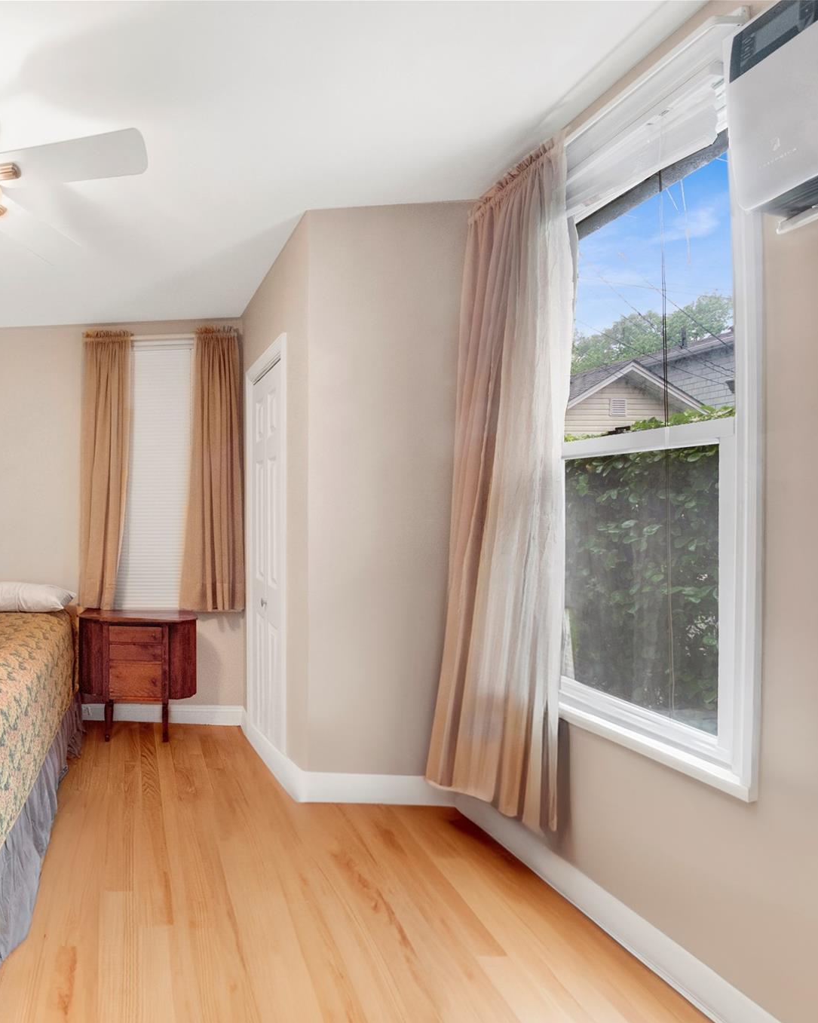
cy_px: 514
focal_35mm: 17
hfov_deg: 64.9
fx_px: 515
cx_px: 93
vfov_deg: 89.7
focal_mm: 8
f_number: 8
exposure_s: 1/3
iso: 2000
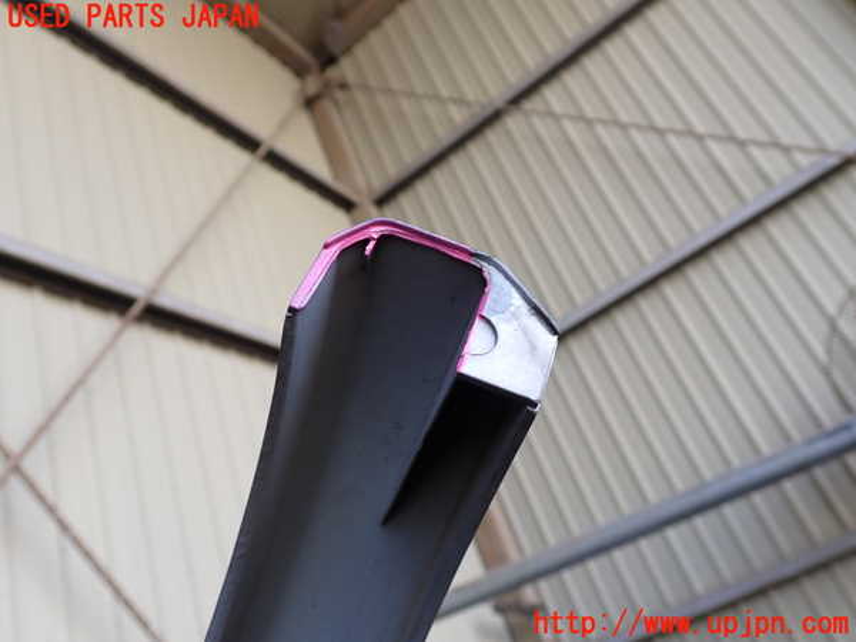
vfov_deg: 46.8
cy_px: 321
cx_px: 428
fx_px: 742
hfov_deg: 60.0
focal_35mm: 30
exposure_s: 1/60
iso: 100
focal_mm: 5.4
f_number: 3.2
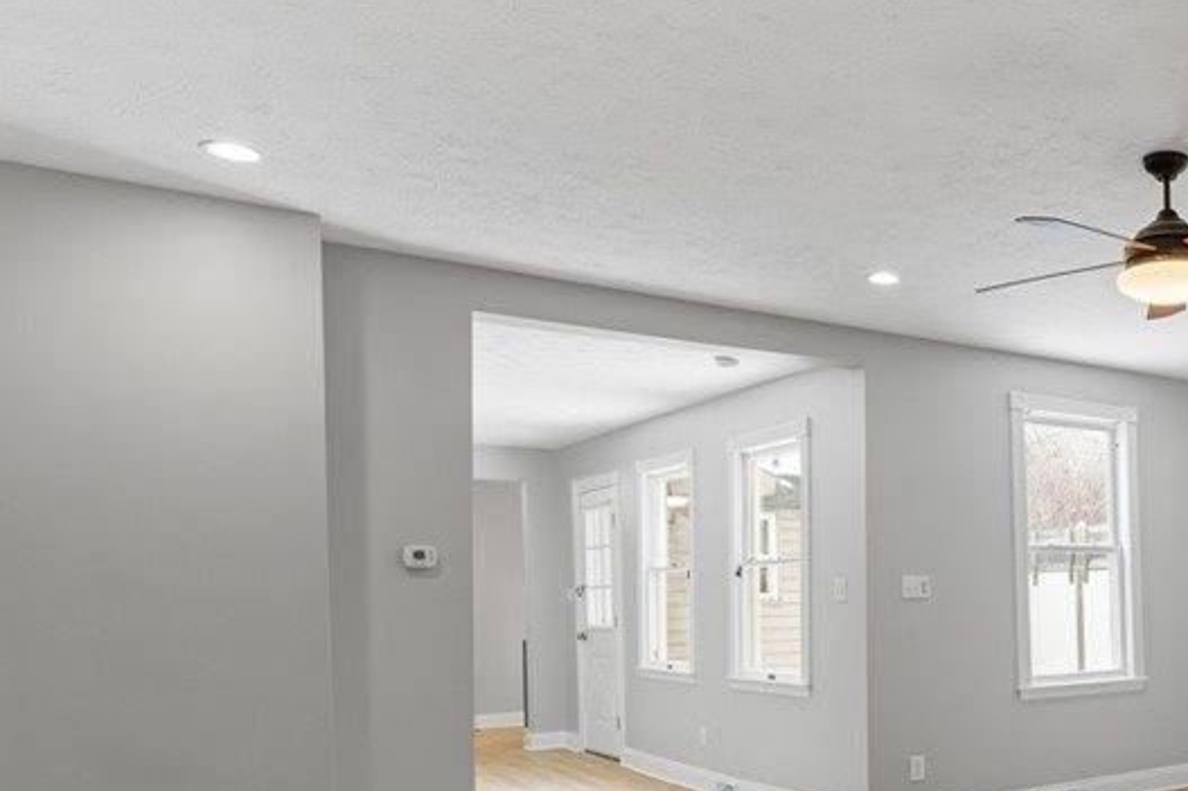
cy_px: 590
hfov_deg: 50.0
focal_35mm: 33
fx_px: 1089
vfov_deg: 38.9
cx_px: 1098
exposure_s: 1/1.25
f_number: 8
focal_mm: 16
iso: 320
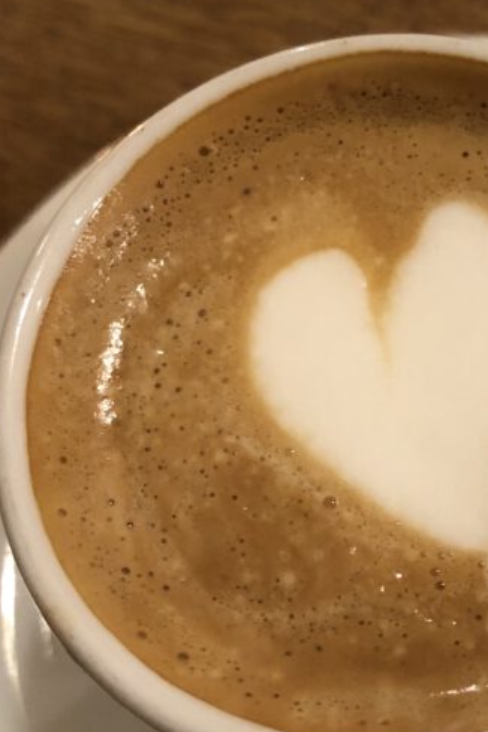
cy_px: 388
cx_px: 504
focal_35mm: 61
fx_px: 1240
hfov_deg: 21.4
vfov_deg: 32.9
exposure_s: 1/5
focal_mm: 3.99
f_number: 1.8
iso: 100
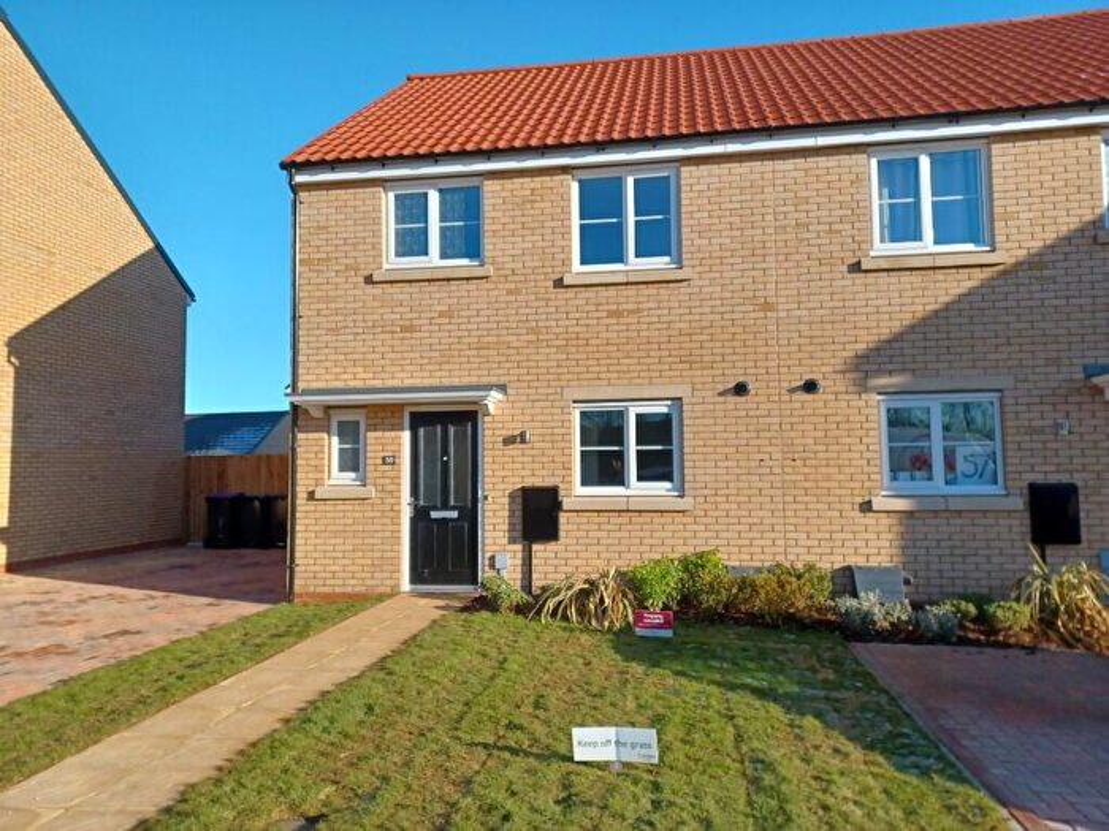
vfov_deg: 54.9
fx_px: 801
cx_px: 554
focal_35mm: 25
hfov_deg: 69.4
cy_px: 416
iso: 32
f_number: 1.8
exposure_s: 1/296
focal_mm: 4.6
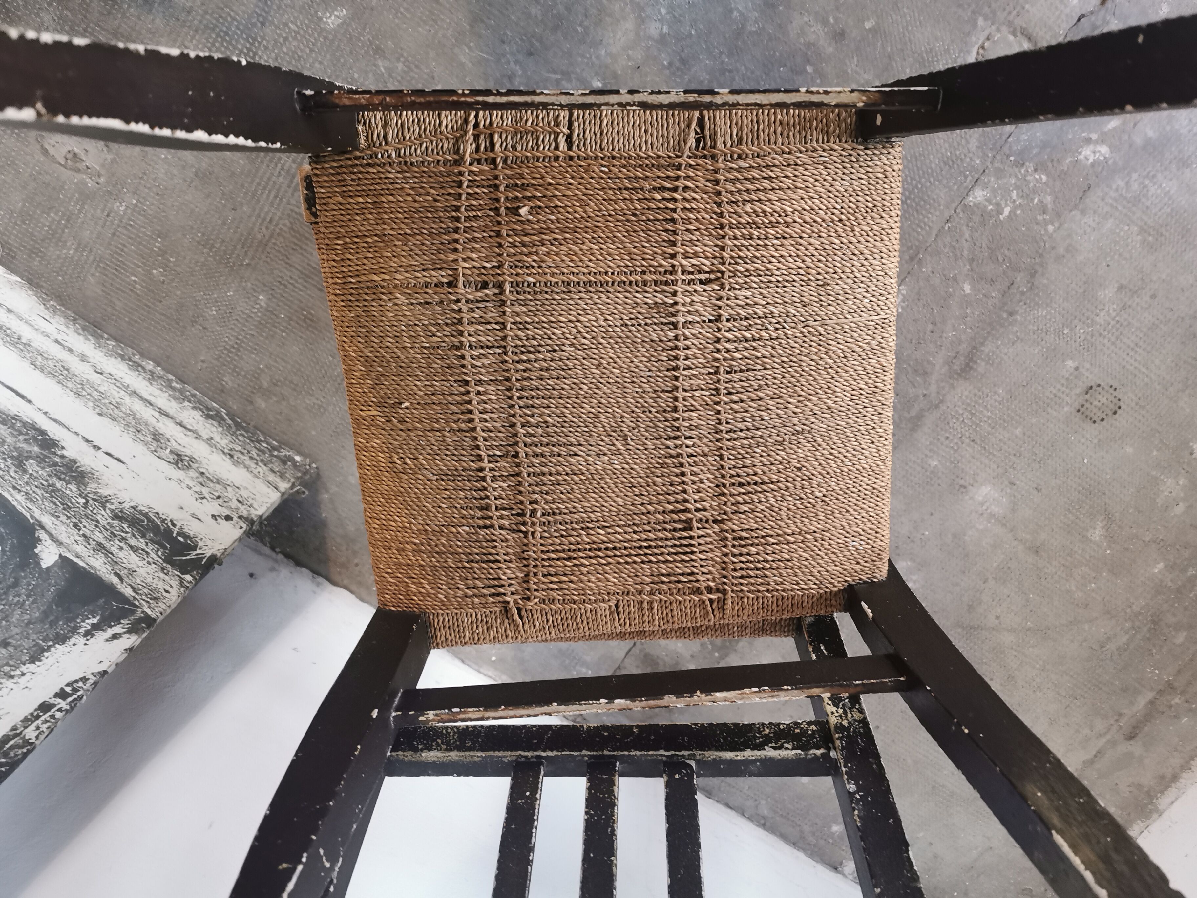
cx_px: 598
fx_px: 934
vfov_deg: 51.4
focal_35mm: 27
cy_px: 449
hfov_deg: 65.3
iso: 400
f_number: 1.6
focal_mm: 5.56
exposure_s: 1/40
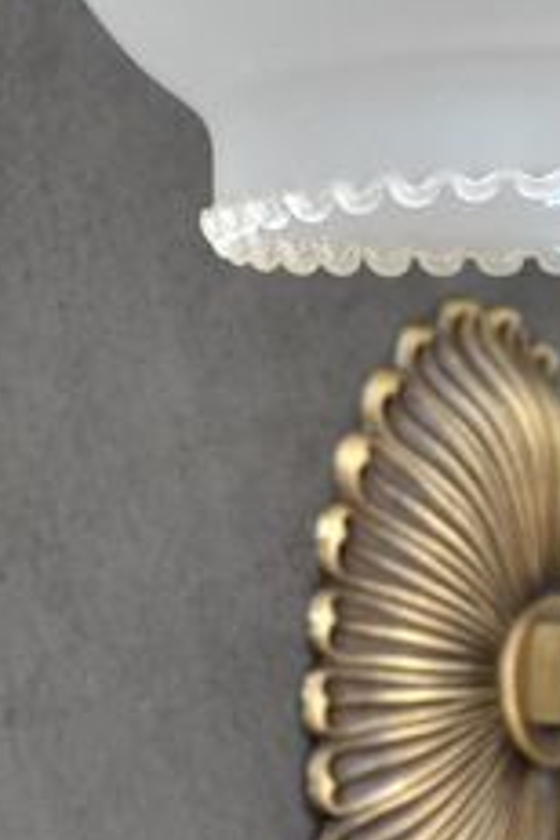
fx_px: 4900
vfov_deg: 9.8
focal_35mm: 210
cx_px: 580
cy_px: 116
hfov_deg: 6.5
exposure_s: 1/125
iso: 280
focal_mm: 30
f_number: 5.6
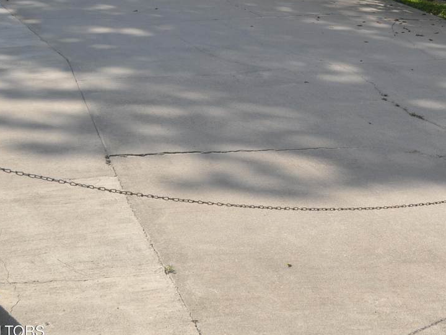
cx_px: 329
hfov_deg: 23.6
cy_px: 91
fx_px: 1057
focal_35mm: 82
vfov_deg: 17.9
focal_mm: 32
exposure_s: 1/200
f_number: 7.1
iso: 100
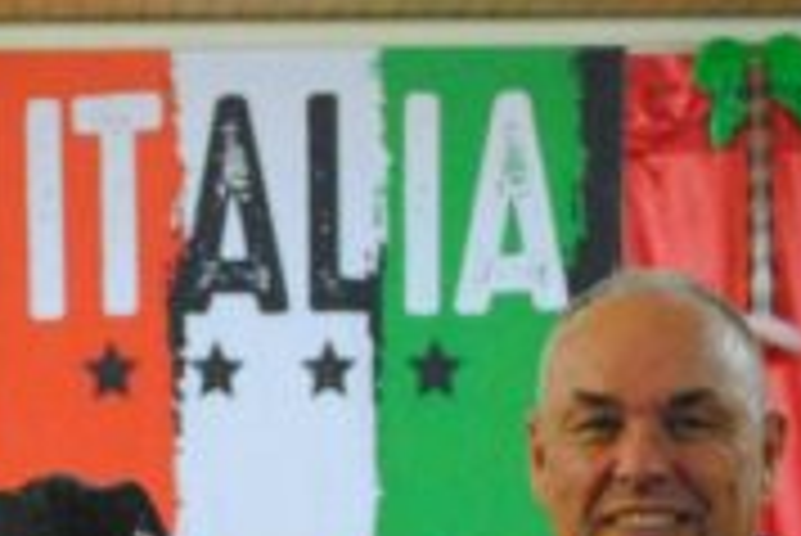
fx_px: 4053
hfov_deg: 11.2
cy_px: 608
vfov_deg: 7.5
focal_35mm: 182
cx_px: 135
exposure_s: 1/25
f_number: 4.5
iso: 1600
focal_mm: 30
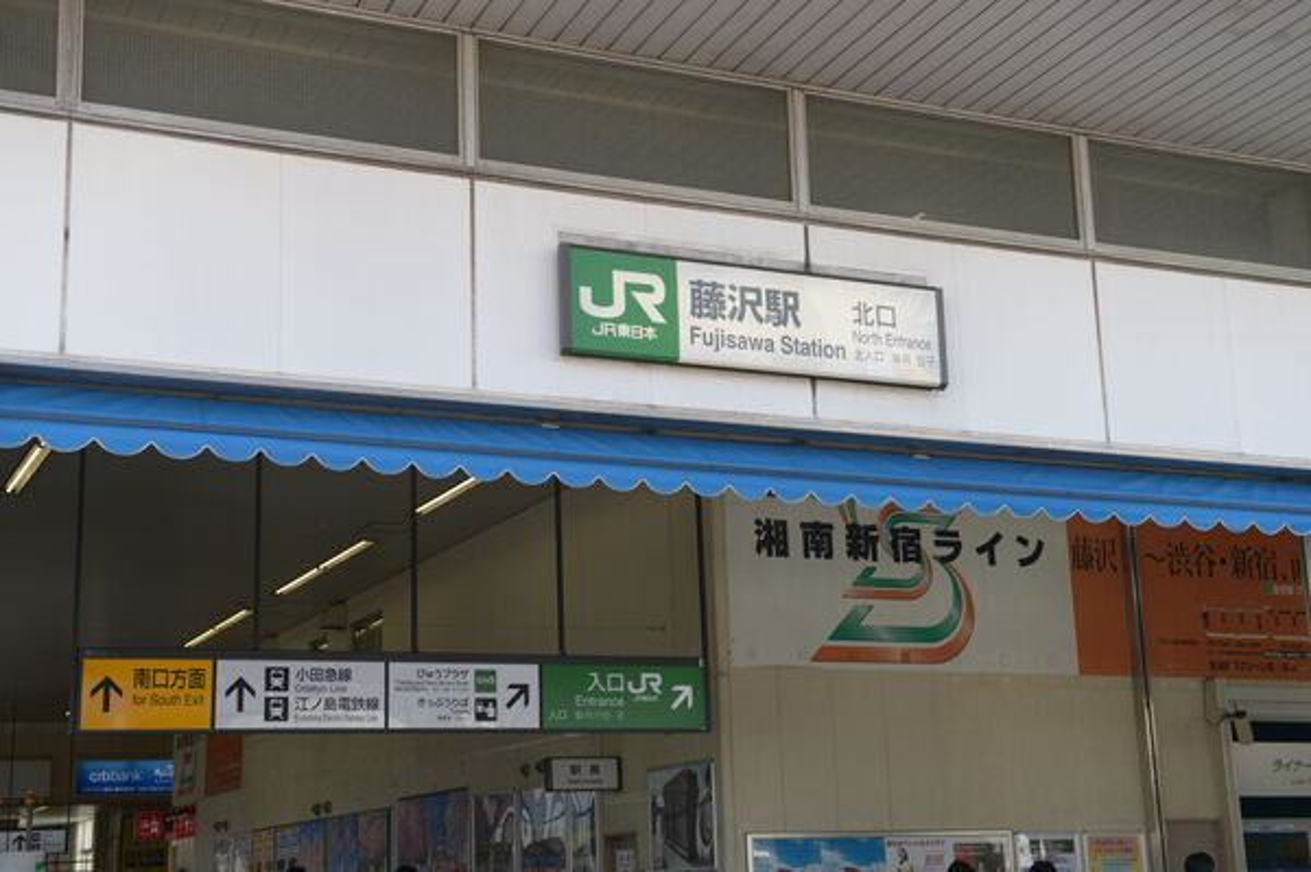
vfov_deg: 25.9
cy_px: 436
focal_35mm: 52
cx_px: 656
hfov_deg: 38.2
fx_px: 1892
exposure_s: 1/200
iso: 125
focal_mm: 52
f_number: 5
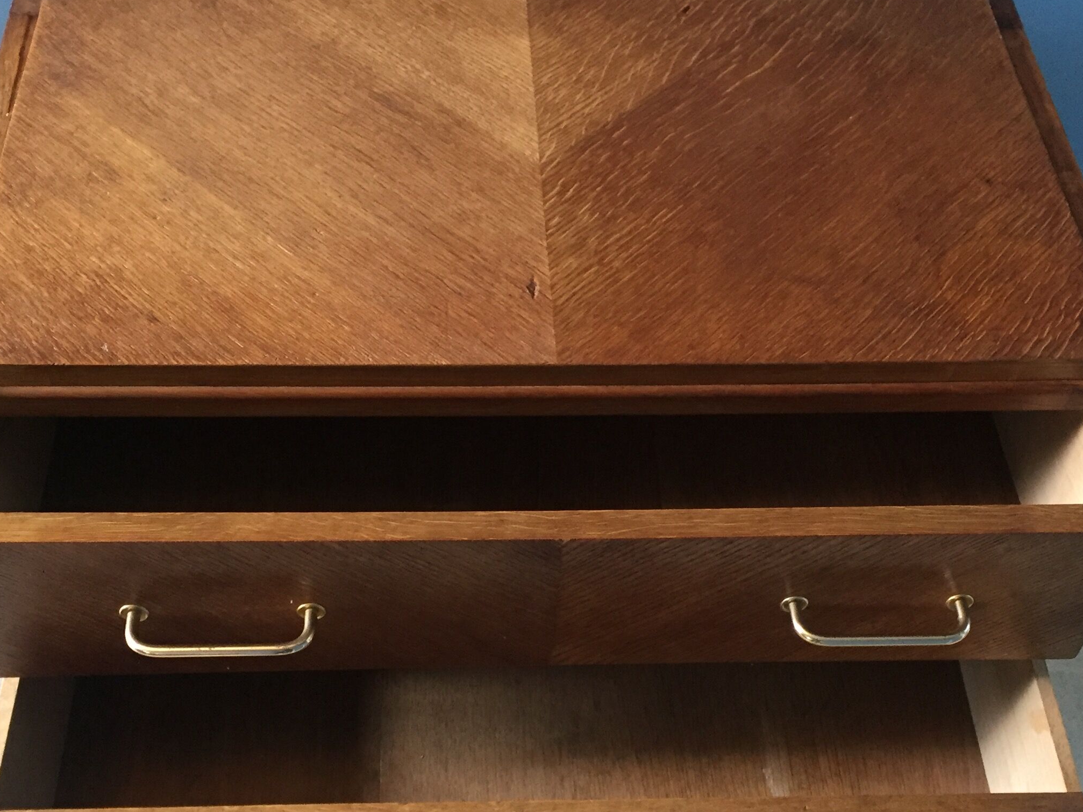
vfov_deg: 30.7
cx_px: 562
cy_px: 521
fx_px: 1470
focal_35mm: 47
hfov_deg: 40.4
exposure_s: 1/33
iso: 250
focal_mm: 4.15
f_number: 2.2
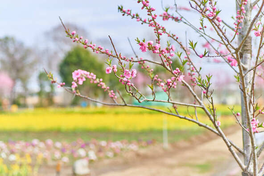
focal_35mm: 90
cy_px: 88
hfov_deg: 22.6
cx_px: 132
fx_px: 660
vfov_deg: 15.2
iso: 100
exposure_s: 1/500
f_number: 5.6
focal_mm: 90
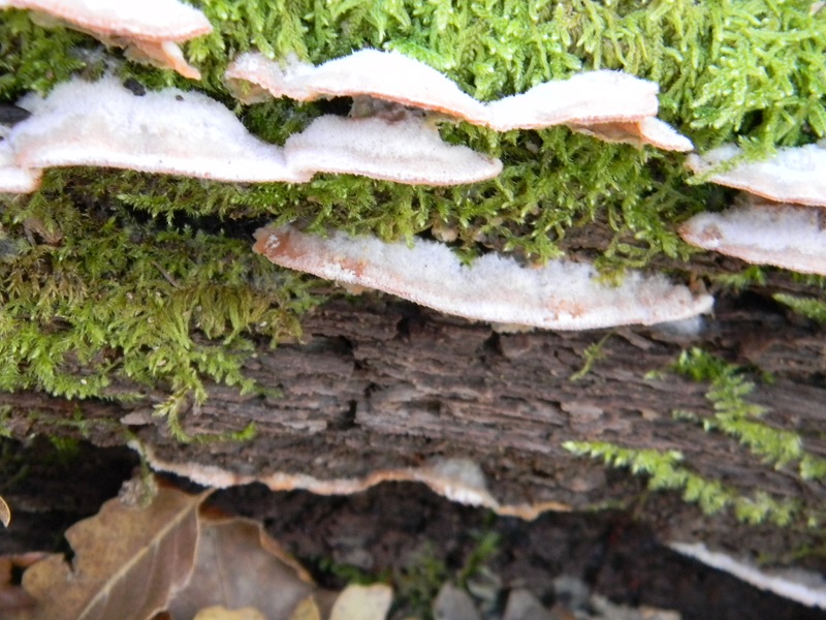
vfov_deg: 17.8
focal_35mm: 83
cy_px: 310
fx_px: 1981
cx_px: 413
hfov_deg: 23.6
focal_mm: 15.1
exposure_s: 1/20.3
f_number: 4.5
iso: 400
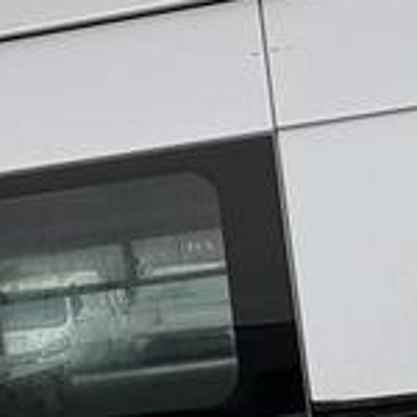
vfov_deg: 23.1
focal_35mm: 74
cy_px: 320
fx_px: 1009
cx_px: 175
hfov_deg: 23.3
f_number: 2.2
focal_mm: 2.22
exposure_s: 1/153
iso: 40
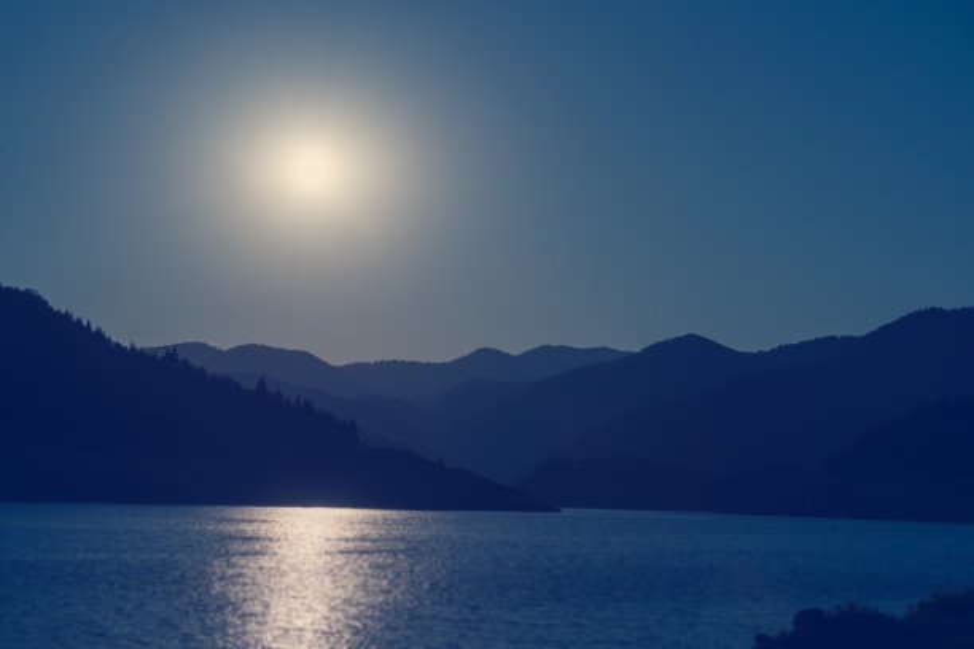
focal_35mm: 75
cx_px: 487
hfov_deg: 27.0
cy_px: 324
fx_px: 2029
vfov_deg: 18.2
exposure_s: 1/5000
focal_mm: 75
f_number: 11
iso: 125
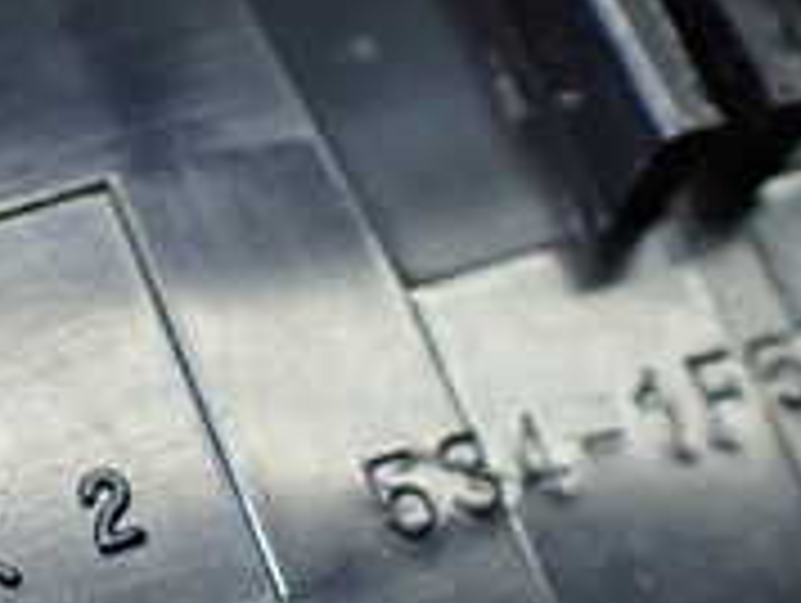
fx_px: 2340
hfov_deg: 18.8
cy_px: 284
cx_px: -32
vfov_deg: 14.7
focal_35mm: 101
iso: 400
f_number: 2.3
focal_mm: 5.4
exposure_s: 1/125
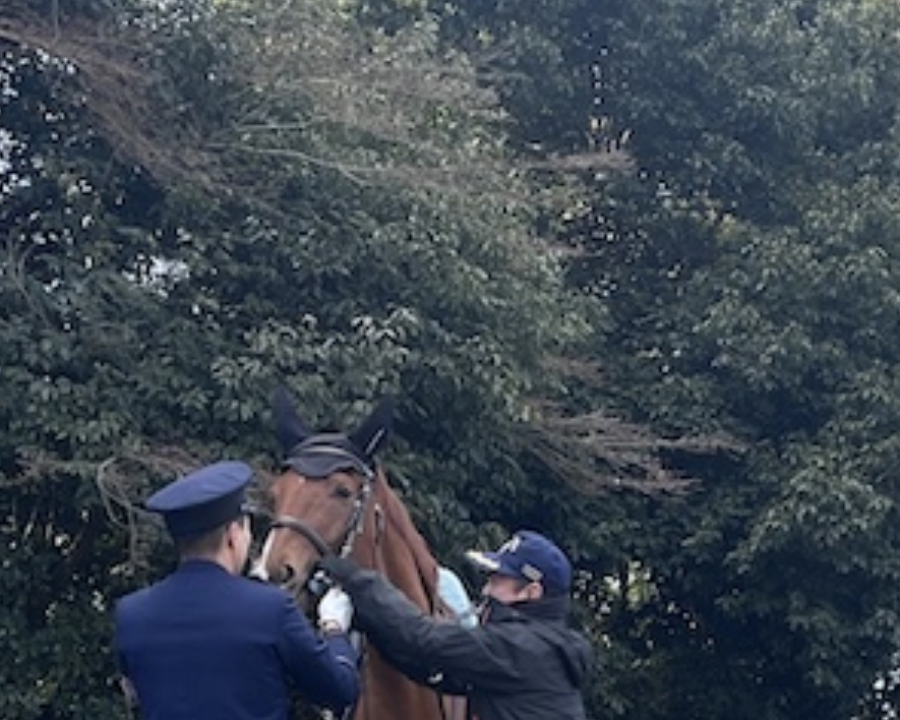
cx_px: 946
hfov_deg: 30.6
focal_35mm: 56
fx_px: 1492
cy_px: 607
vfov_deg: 26.5
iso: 50
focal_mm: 5.1
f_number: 1.6
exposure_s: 1/508
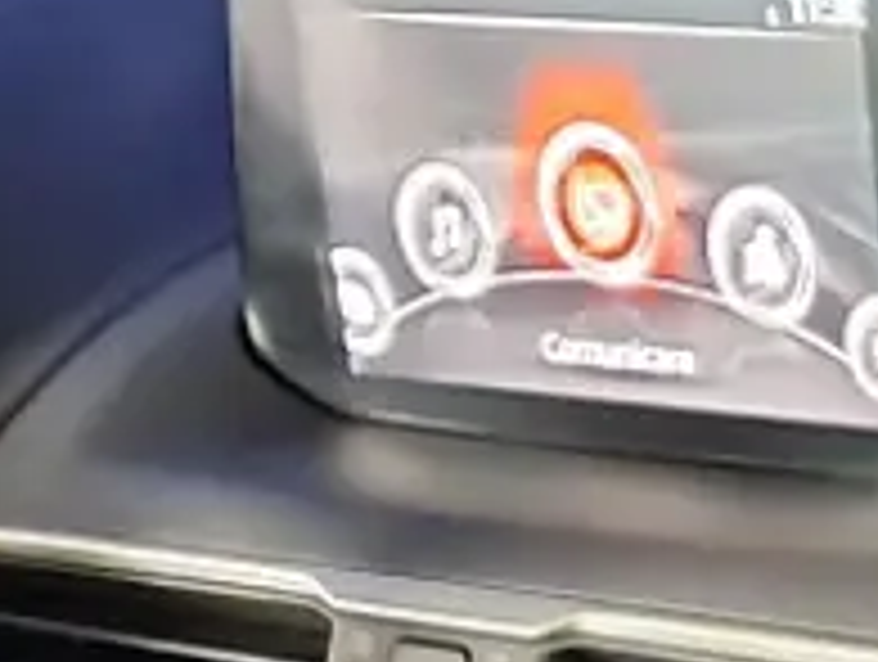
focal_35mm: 199
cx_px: 1198
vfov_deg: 6.9
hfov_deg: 9.7
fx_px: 5057
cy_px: 1770
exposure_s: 1/17
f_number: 1.8
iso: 2000
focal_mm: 4
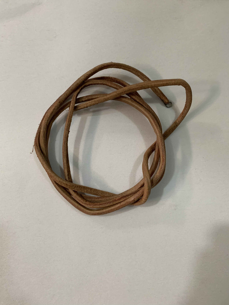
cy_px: 152
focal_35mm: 26
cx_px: 114
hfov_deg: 53.1
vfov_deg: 67.3
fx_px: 229
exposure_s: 1/60
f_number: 1.8
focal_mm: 4.25
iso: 125
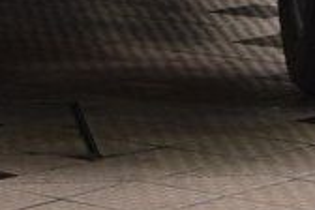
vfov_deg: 4.2
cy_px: -301
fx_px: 2800
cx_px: -45
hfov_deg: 6.4
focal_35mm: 320
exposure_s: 1/30
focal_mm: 35
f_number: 7.1
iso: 800
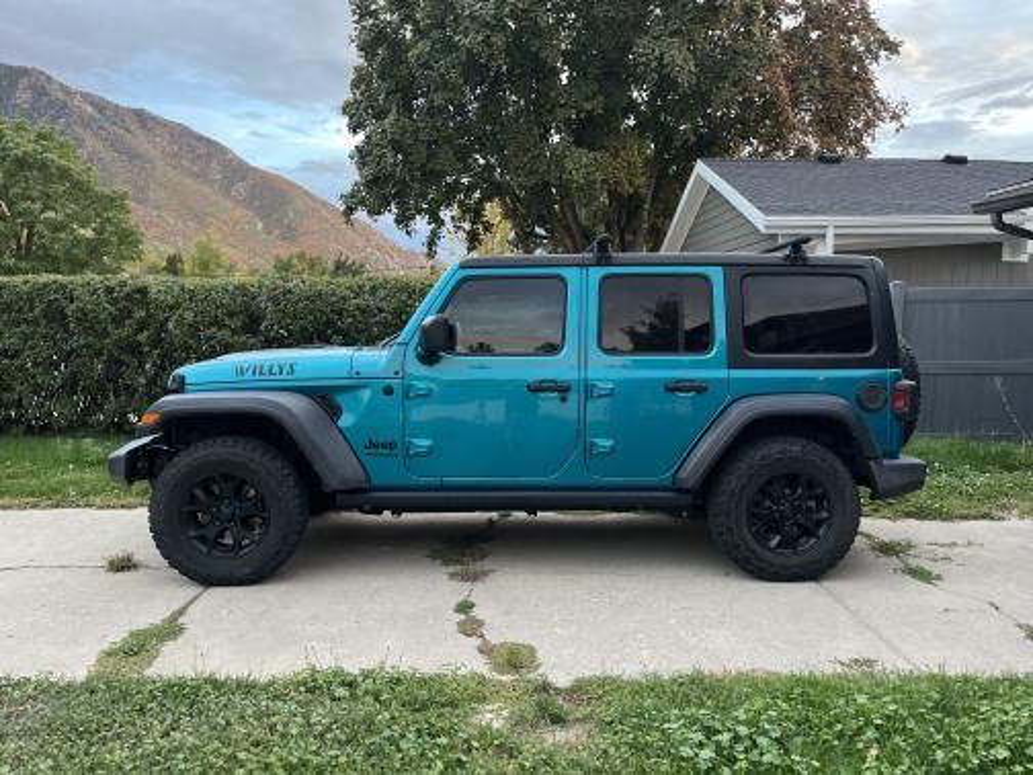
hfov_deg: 67.3
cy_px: 388
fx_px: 776
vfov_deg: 53.1
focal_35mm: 26
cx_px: 516
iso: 125
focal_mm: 5.1
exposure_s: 1/103
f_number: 1.6
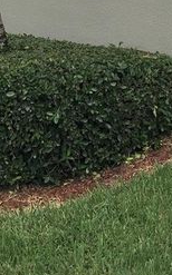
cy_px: -77
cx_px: 170
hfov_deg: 15.4
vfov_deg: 22.5
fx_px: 624
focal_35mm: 83
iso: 25
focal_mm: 4.15
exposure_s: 1/2024
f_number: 2.2
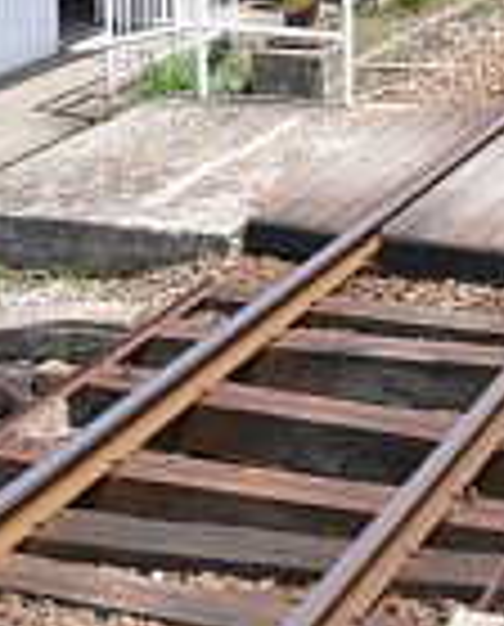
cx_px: 346
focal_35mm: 98
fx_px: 1819
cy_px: -27
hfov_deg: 15.7
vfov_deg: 18.9
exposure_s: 1/160
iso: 80
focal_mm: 7.4
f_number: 5.6
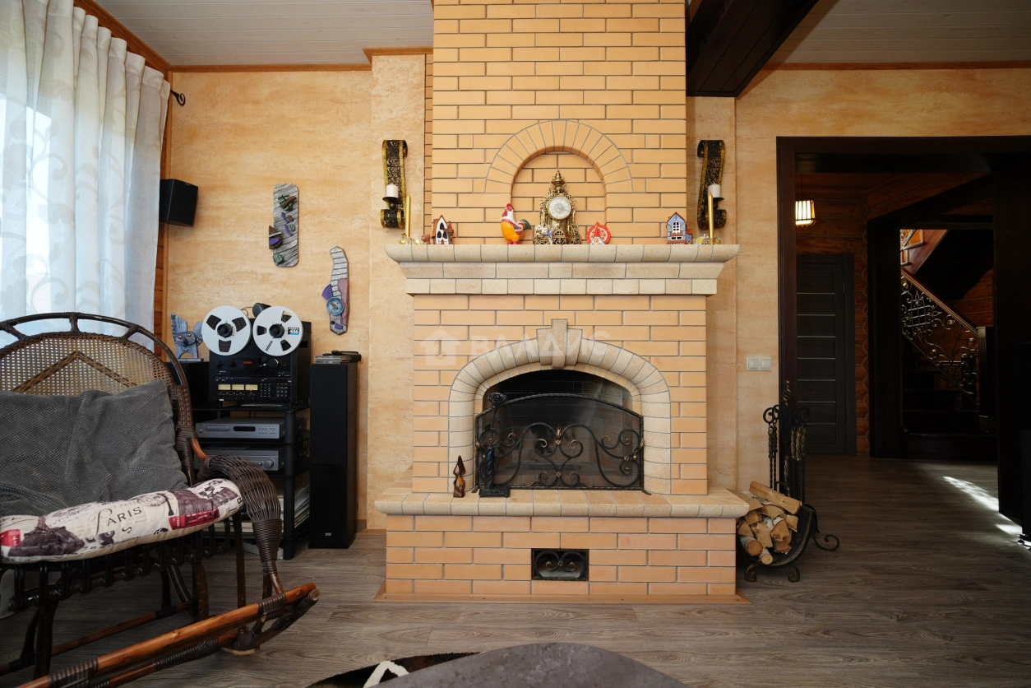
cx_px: 516
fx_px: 458
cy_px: 344
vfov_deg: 73.7
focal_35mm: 16
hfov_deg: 96.7
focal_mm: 16
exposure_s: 1/160
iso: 800
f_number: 3.2
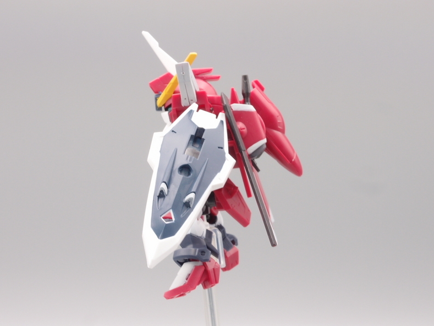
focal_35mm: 72
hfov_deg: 27.0
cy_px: 164
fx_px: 903
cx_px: 215
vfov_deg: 20.4
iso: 100
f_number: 8
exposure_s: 1/4
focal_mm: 15.27
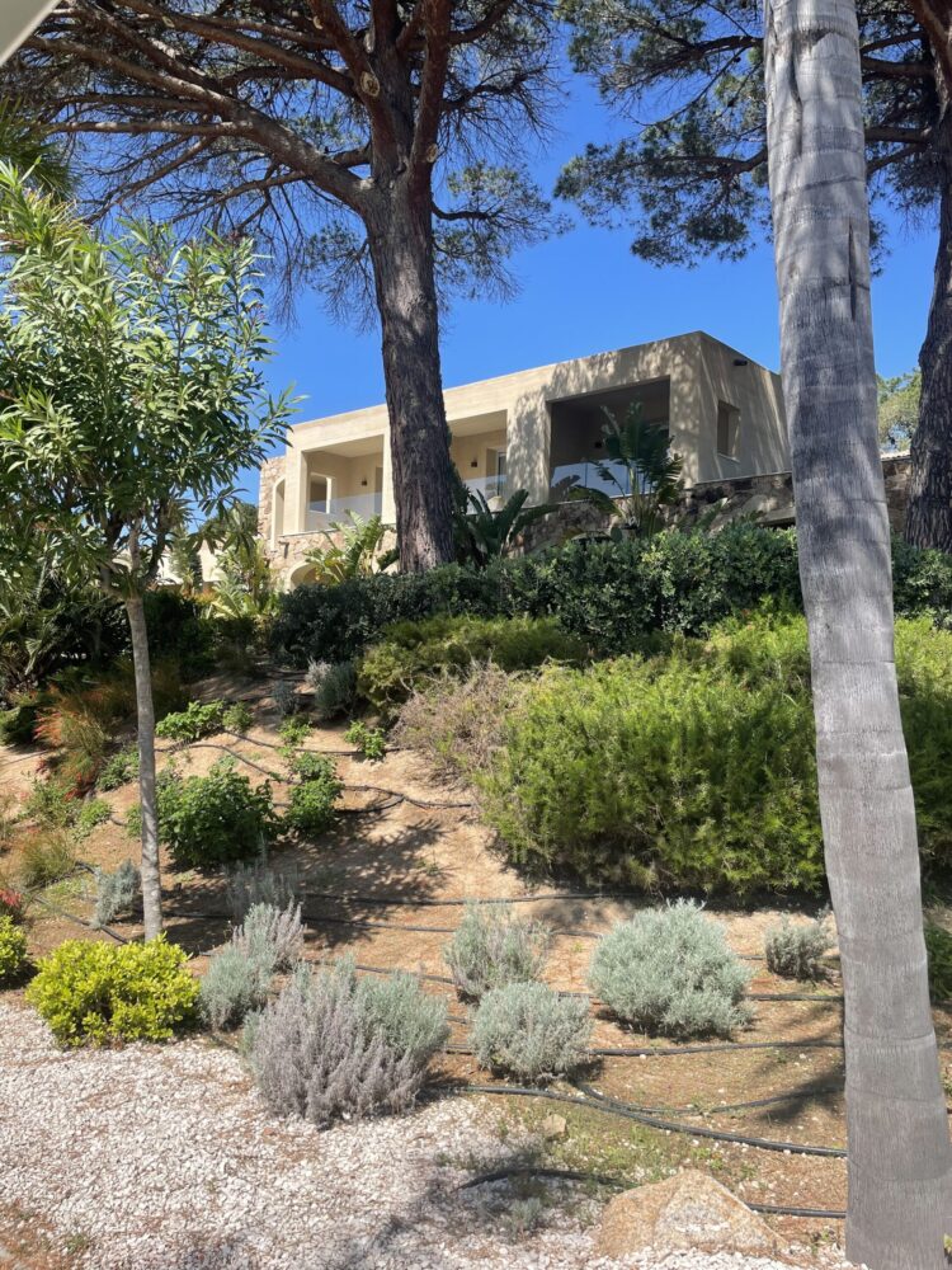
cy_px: 635
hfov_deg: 53.1
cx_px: 476
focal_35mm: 26
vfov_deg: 67.3
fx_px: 953
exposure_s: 1/2174
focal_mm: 4.2
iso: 32
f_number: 1.6
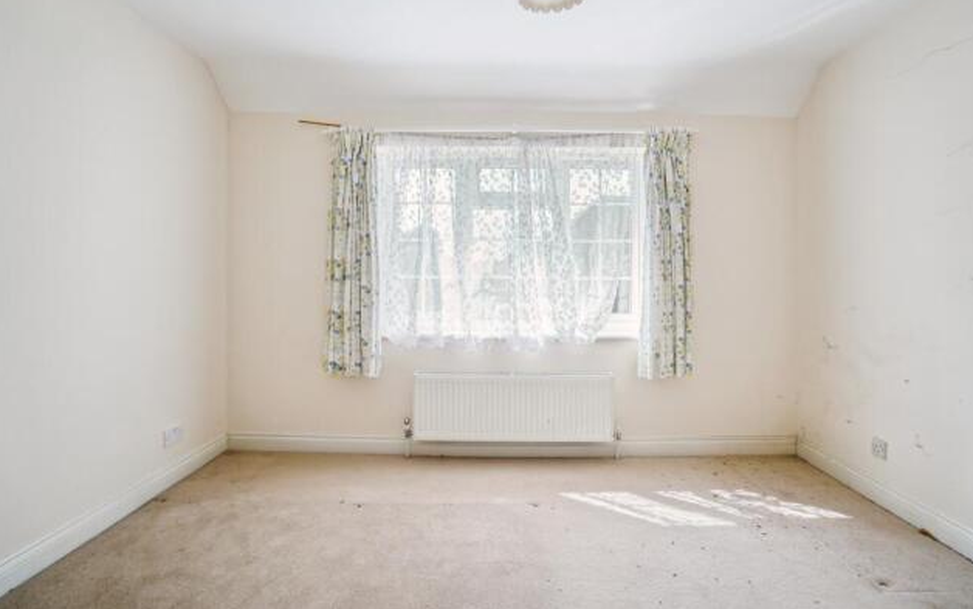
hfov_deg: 94.3
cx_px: 500
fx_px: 451
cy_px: 272
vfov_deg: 67.9
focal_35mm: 17
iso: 320
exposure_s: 1/80
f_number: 4
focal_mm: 16
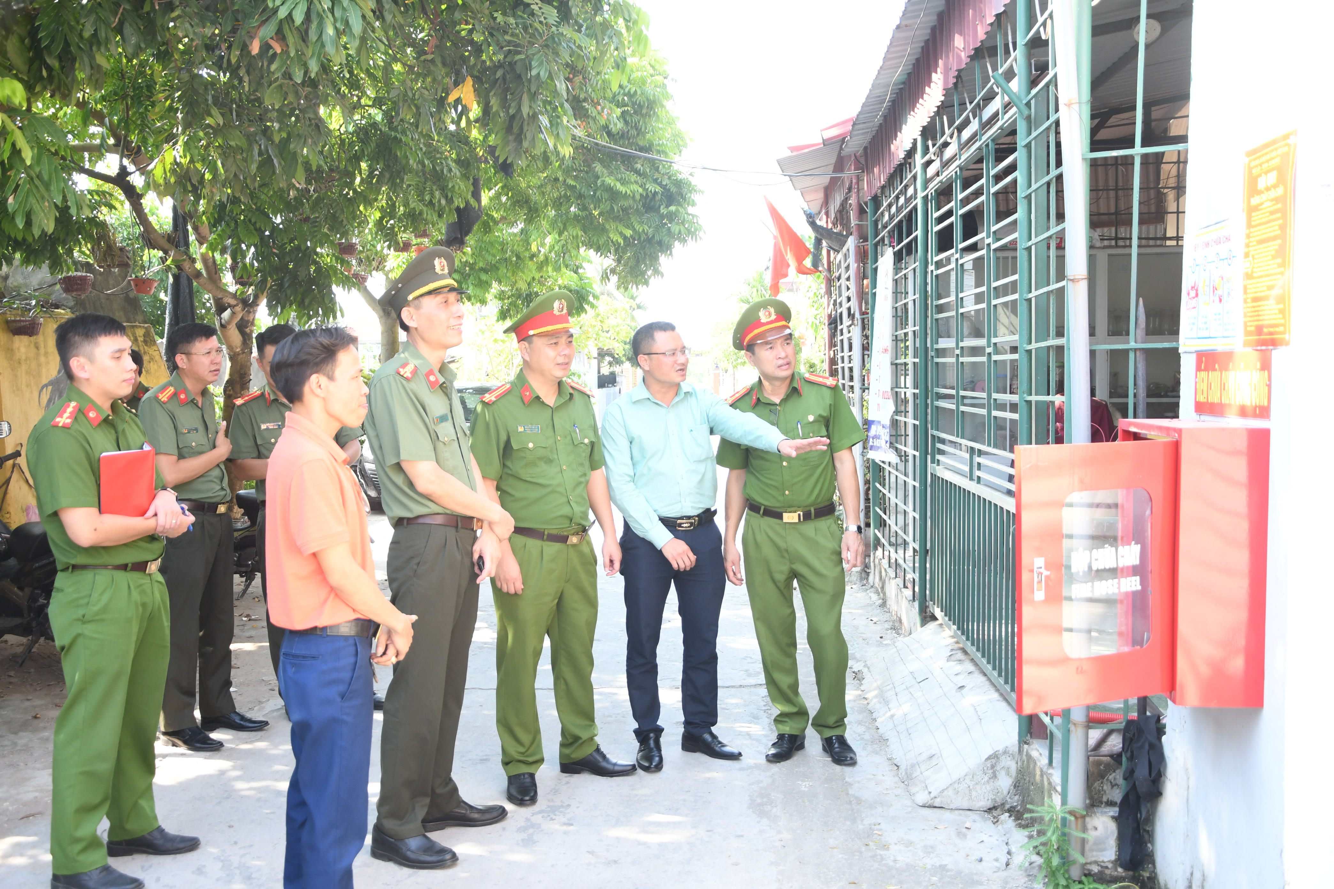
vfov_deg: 40.0
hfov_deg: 57.2
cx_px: 667
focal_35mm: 33
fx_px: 1223
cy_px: 444
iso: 400
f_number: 3.8
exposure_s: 1/200
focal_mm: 22
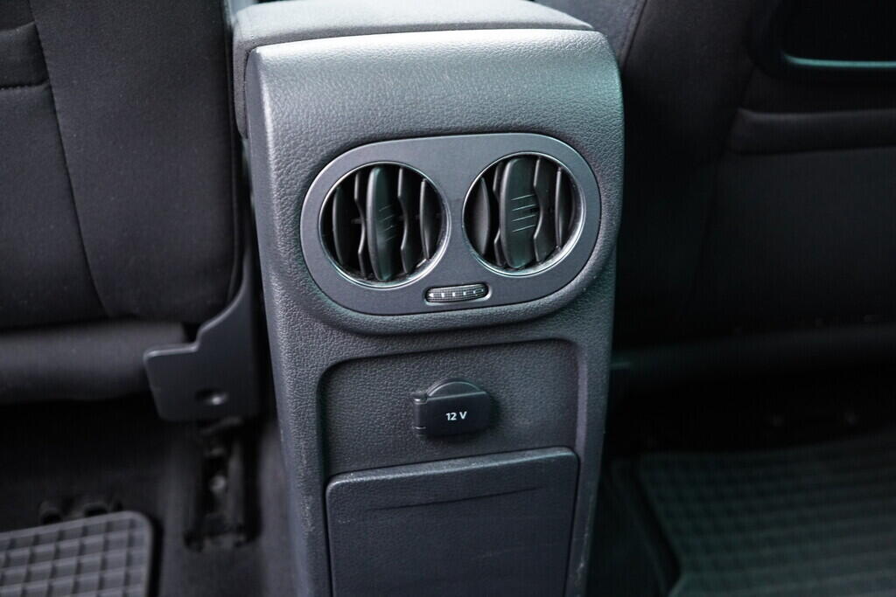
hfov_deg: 53.1
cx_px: 448
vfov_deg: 36.9
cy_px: 298
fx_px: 896
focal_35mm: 36
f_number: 2.8
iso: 1600
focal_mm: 24
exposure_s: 1/40
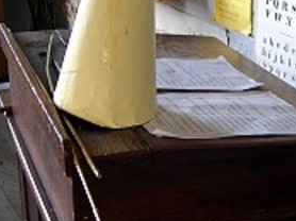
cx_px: 234
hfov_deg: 23.3
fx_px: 709
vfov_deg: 17.7
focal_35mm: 83
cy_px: 64
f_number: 2.7
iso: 50
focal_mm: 7.5
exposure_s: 1/9.7
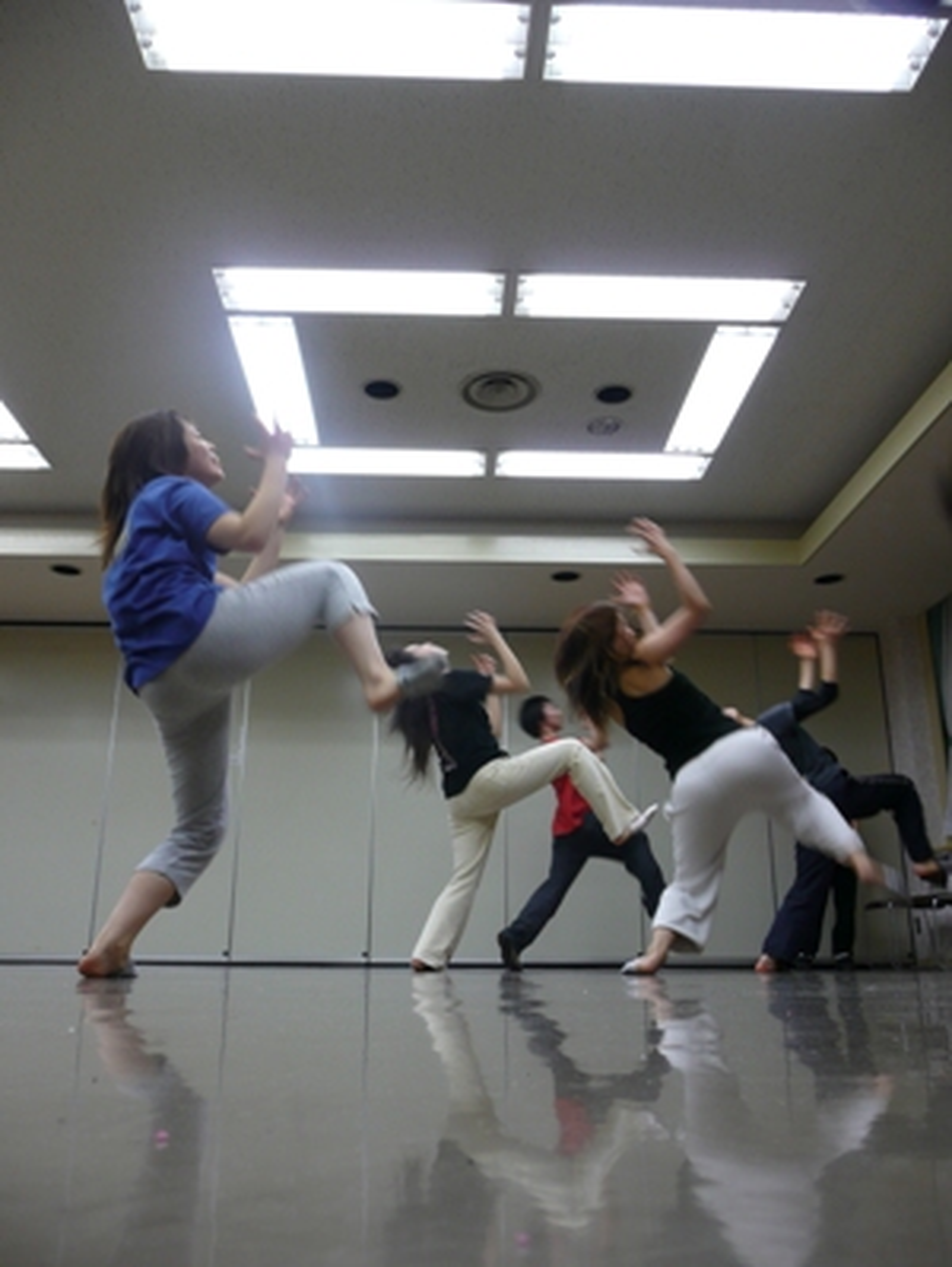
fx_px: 1025
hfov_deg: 49.8
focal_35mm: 28
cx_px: 476
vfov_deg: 63.4
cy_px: 634
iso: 100
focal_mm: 4.6
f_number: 3.3
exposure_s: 1/30
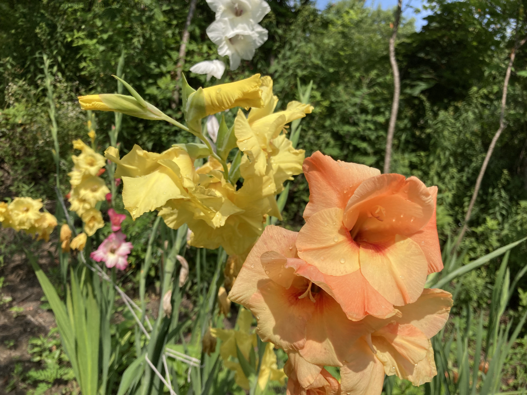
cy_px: 198
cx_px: 264
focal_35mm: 28
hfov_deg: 63.4
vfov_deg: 49.7
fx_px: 426
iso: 25
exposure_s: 1/3690
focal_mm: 4
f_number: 1.8
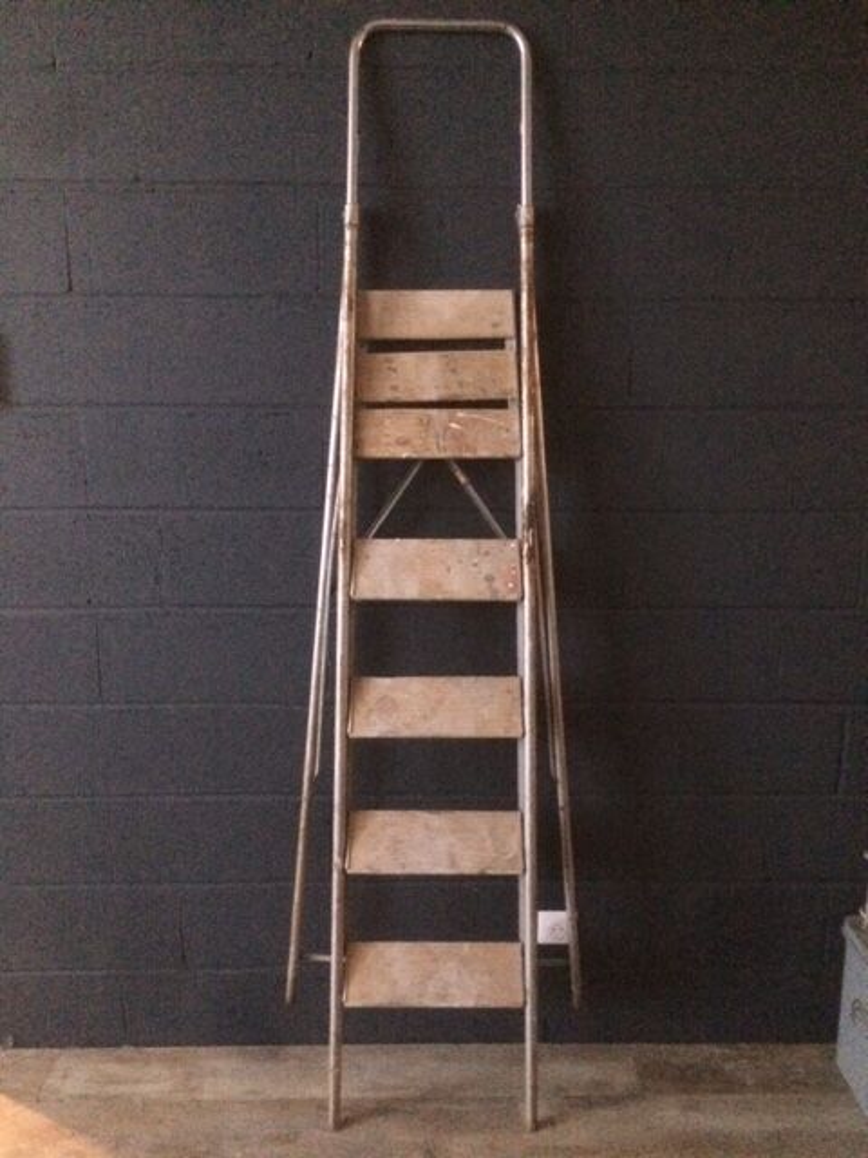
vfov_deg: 61.7
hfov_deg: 48.2
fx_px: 970
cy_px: 579
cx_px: 434
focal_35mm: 29
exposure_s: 1/17
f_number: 2.2
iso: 800
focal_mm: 4.15
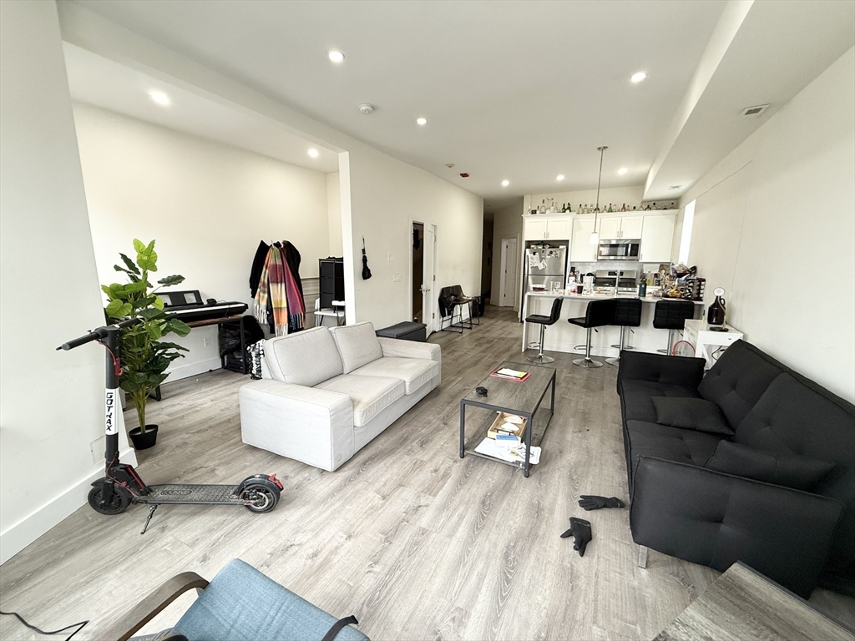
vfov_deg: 85.7
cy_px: 320
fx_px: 346
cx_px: 428
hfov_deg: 102.1
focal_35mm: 14
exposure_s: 1/120
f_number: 2.2
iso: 320
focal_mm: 2.22
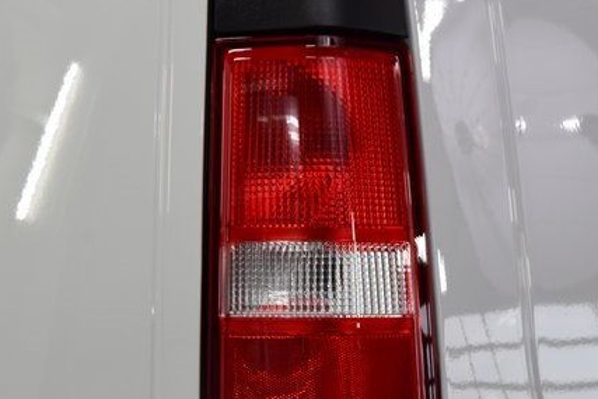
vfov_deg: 11.7
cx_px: 332
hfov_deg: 17.5
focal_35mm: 117
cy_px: 279
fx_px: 1944
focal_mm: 52
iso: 900
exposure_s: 1/60
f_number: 8
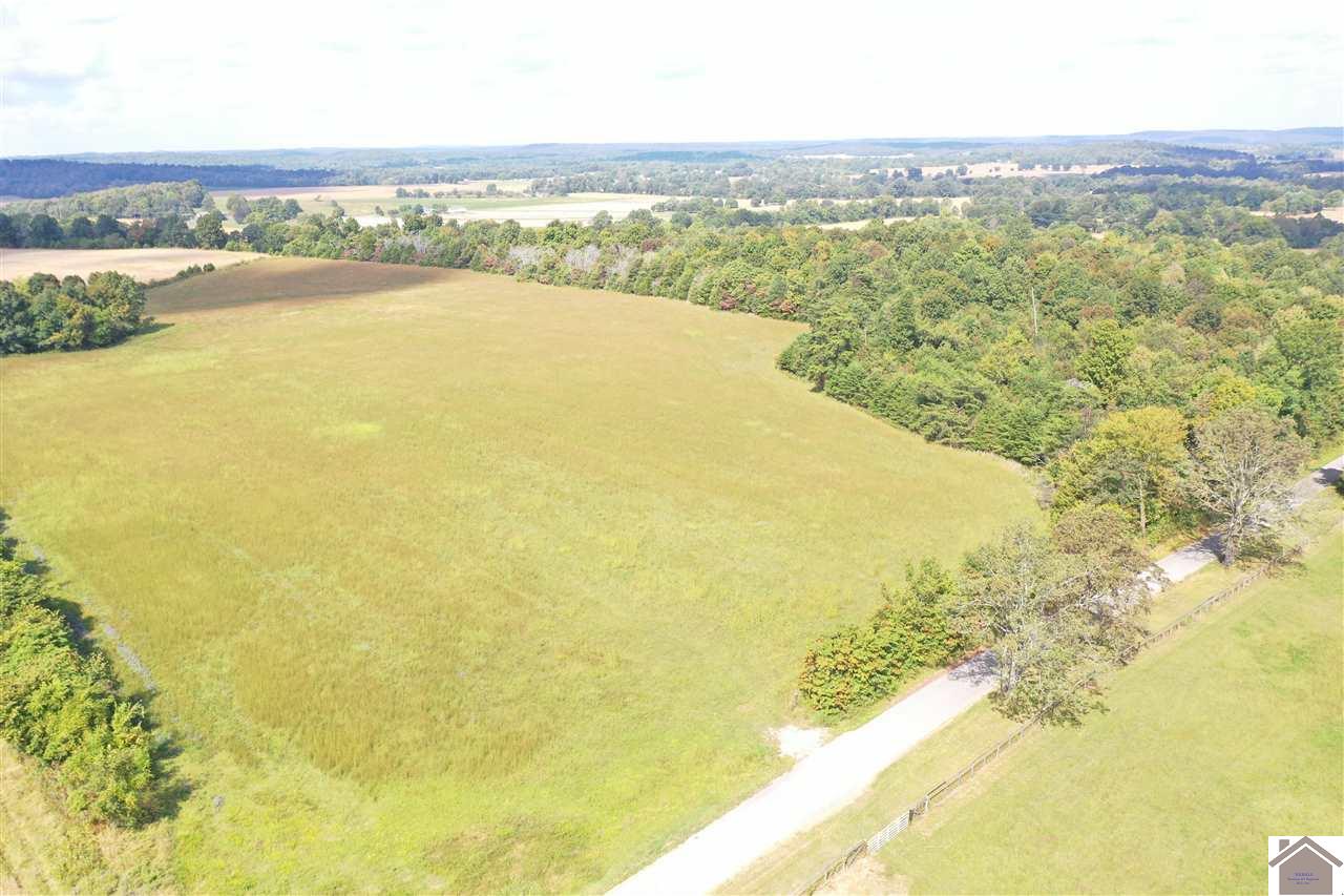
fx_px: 1045
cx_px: 672
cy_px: 448
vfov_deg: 46.4
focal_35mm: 28
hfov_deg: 65.5
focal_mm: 10.26
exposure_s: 1/240
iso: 100
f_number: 5
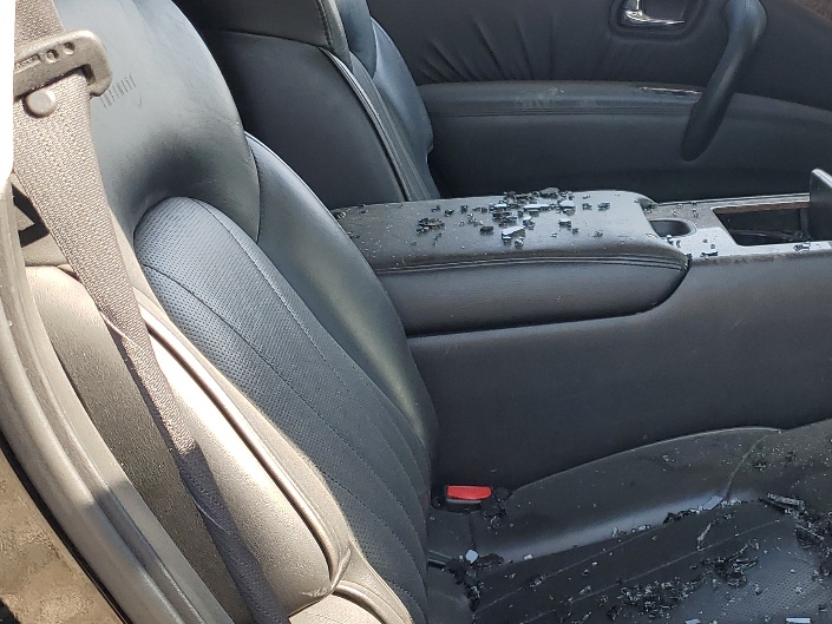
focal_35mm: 59
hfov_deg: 31.3
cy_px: 283
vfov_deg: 24.8
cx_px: 736
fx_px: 1418
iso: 50
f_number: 1.5
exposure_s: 1/357
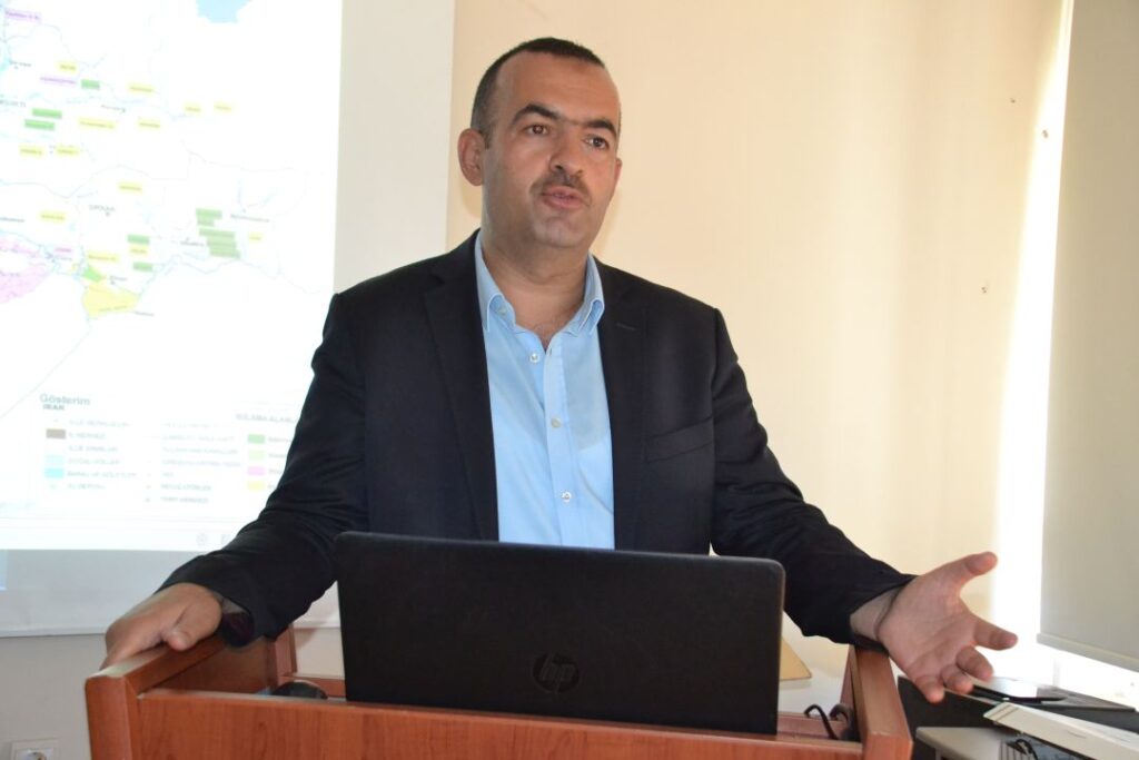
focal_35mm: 48
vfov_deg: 28.1
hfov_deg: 41.1
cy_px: 380
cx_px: 570
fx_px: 1519
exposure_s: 1/60
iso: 3200
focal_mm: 32
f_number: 4.2
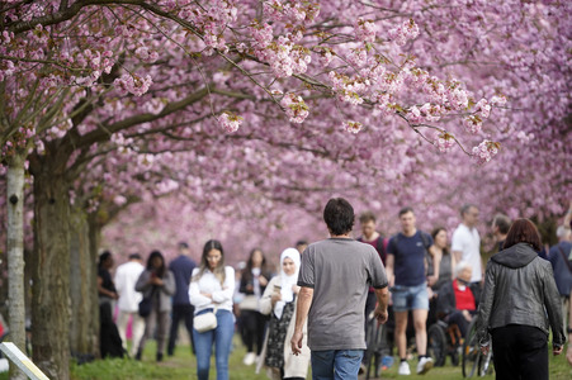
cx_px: 286
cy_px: 190
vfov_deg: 3.1
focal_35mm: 437
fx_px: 6938
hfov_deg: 4.7
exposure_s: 1/500
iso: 1600
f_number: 6.3
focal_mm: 437
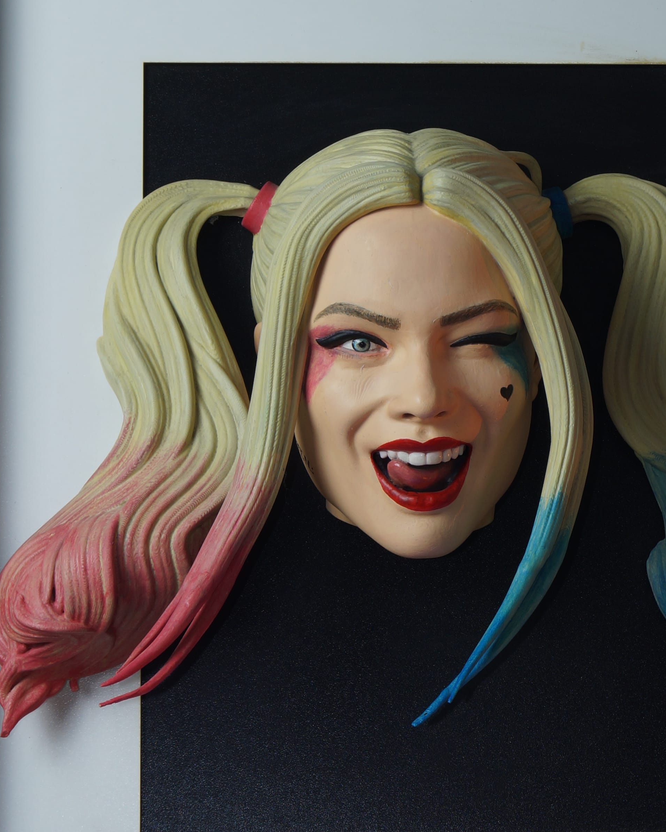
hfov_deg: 13.7
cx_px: 443
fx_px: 2762
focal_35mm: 112
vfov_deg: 17.1
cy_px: 469
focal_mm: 35
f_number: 10
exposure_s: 1/2
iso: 100
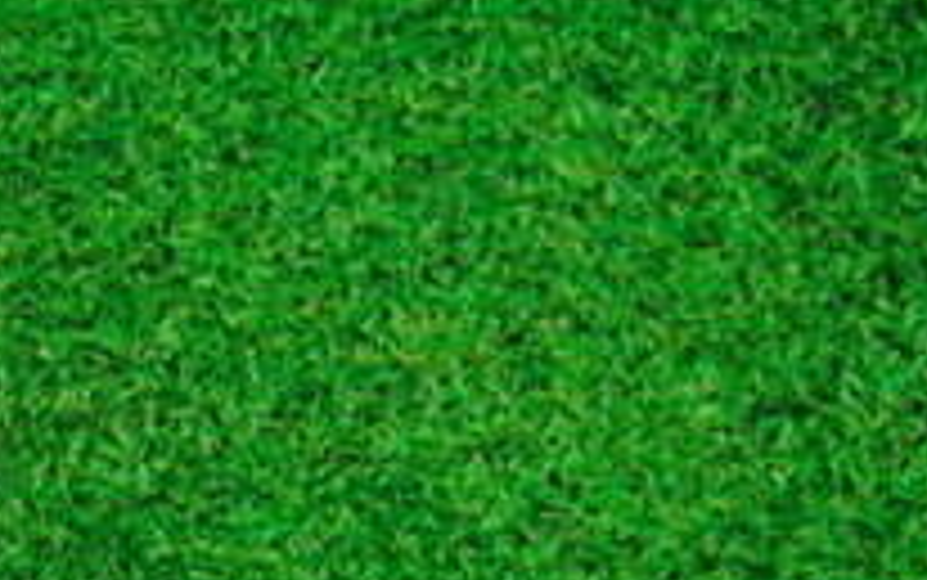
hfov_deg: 15.9
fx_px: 3084
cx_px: -396
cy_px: 751
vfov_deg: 10.5
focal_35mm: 122
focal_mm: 6.42
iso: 3200
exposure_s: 1/320
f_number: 3.6
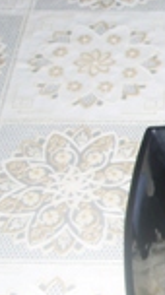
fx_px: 852
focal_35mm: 109
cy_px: 175
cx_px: 299
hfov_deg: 10.4
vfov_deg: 19.6
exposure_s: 1/30
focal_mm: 7.8
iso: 50
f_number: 2.8
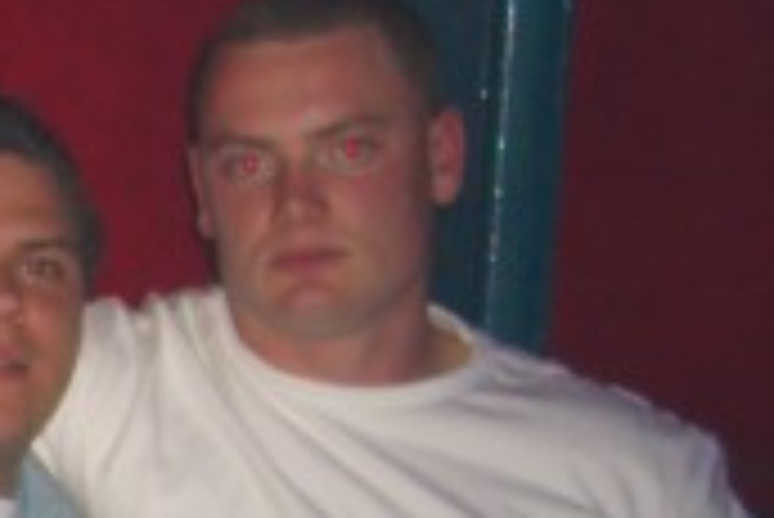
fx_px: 2969
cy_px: 694
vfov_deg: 9.8
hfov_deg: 13.7
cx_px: -500
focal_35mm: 138
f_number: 2.8
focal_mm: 7.9
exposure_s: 1/60
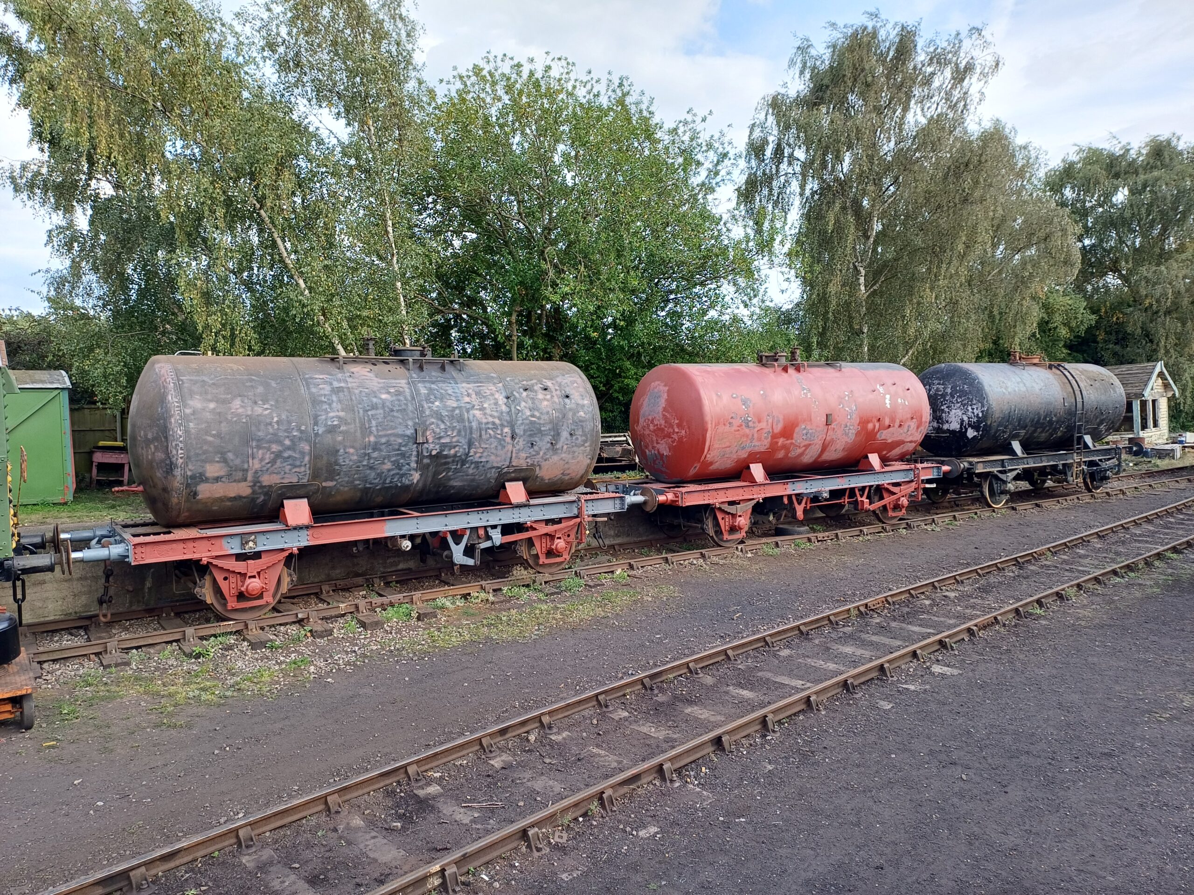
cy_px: 448
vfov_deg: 54.9
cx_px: 597
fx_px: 862
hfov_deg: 69.4
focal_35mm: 25
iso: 50
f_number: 1.8
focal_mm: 4.65
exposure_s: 1/199
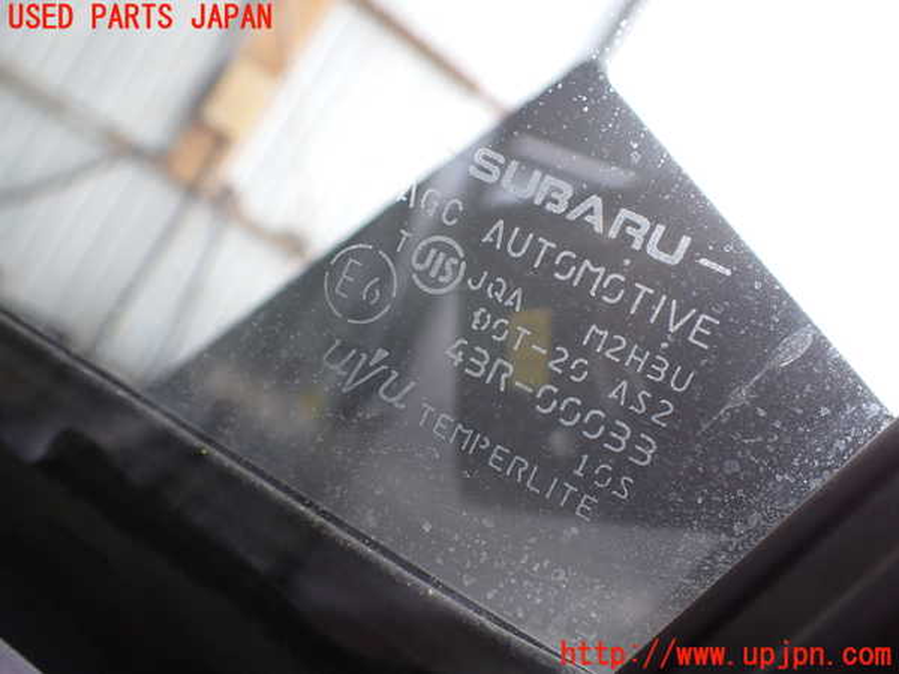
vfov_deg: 46.8
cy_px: 337
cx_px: 450
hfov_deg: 60.0
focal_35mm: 30
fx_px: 779
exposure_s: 1/125
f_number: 2.3
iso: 125
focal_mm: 5.4
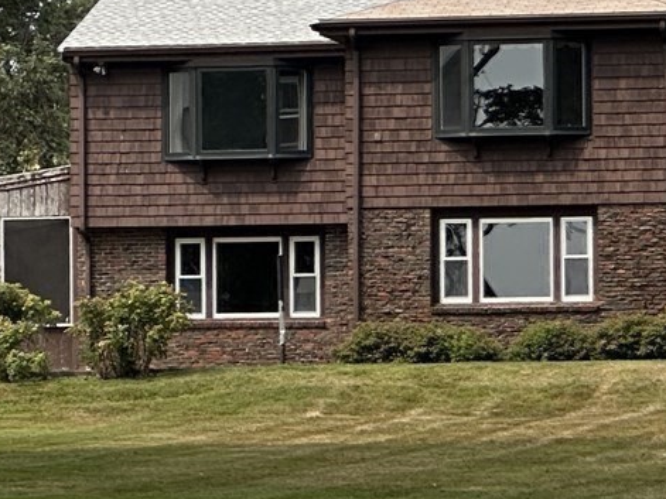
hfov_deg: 5.9
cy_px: 51
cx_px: 120
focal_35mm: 335
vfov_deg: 4.4
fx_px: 6444
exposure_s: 1/763
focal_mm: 9
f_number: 2.8
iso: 32
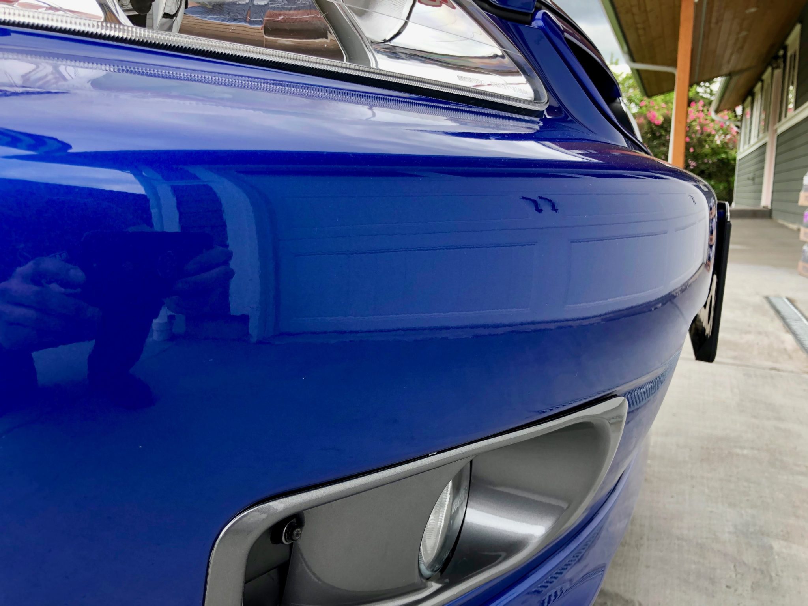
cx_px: 404
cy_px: 303
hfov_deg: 63.4
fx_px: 654
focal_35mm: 28
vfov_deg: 49.7
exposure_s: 1/154
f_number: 1.8
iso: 20
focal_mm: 3.99
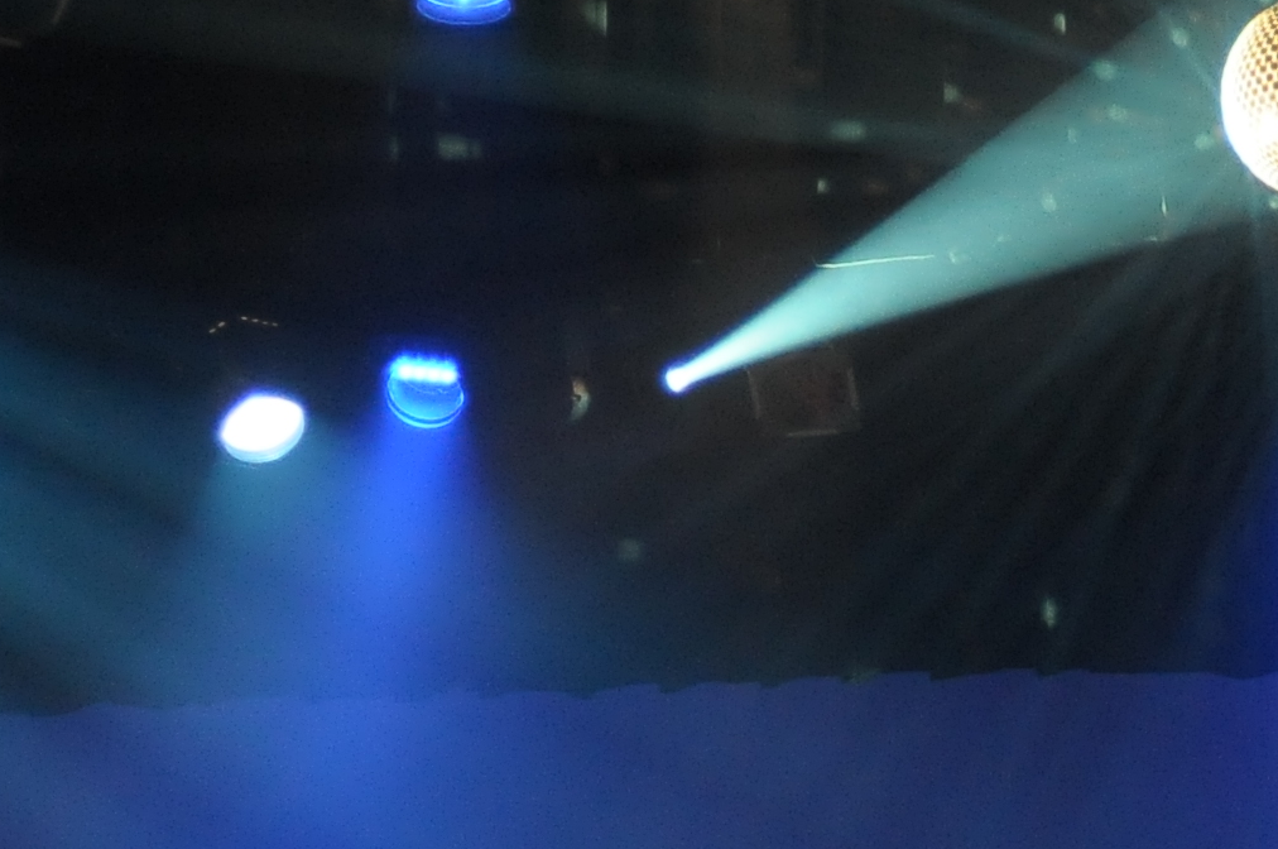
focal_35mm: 178
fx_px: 6311
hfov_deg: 11.4
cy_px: 1396
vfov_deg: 7.5
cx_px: 1496
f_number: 3.5
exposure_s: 1/125
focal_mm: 28
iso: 1000
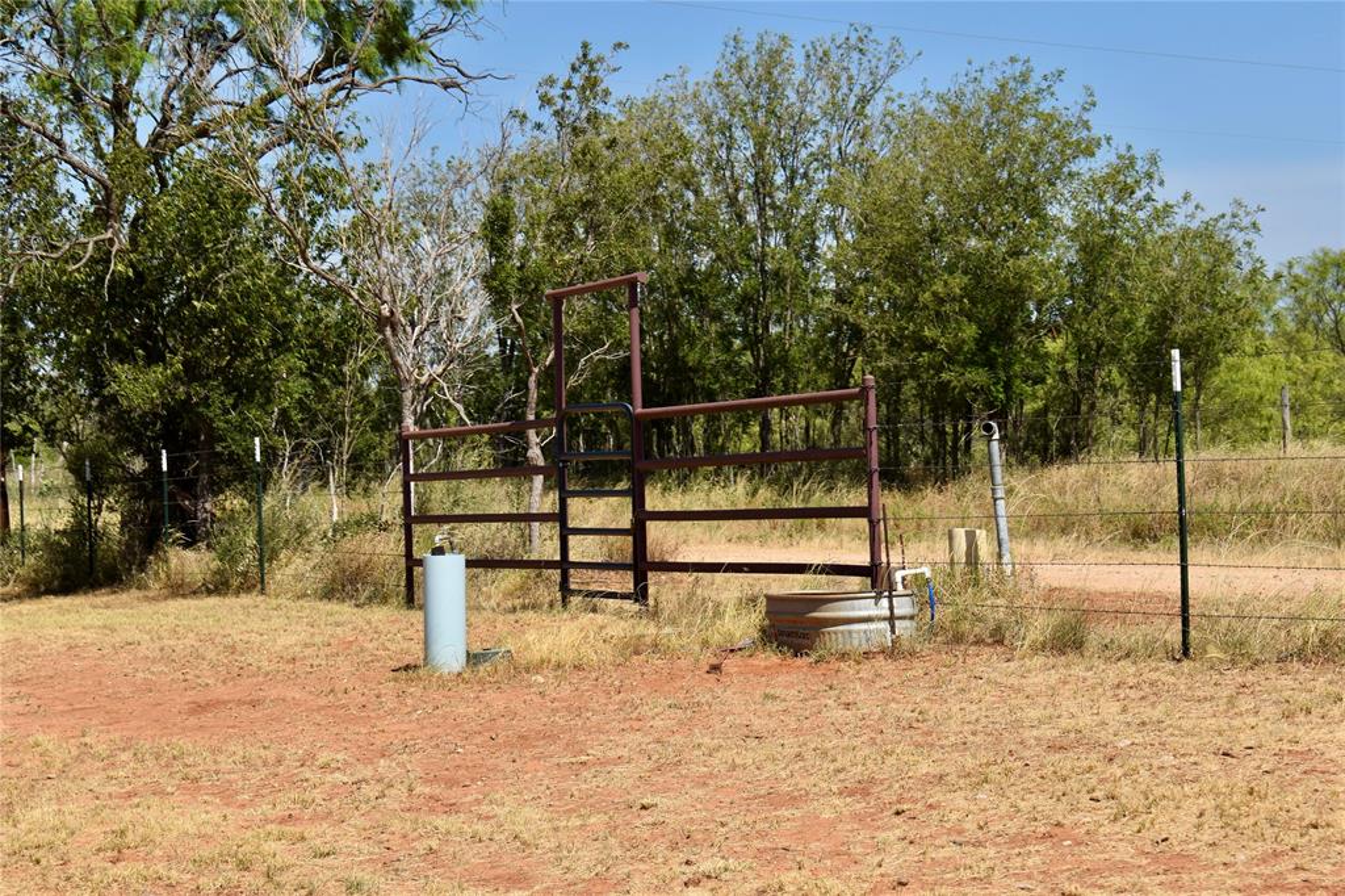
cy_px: 448
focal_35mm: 82
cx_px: 672
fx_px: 3081
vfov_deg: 16.5
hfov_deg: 24.6
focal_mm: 55
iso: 100
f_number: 13
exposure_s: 1/200
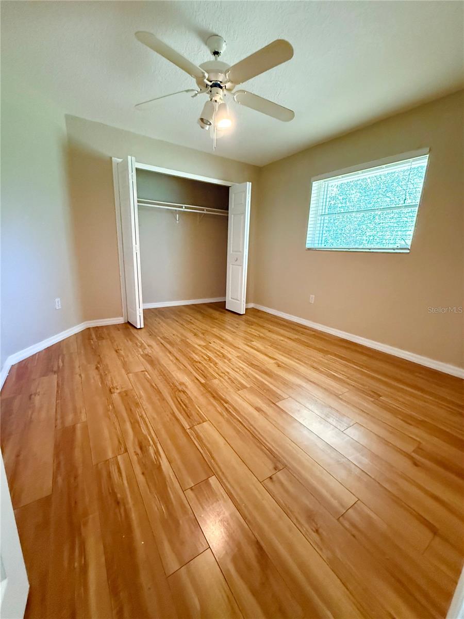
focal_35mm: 14
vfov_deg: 102.1
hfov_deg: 85.7
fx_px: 250
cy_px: 310
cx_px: 232
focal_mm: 2.22
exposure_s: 1/60
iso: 800
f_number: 2.2
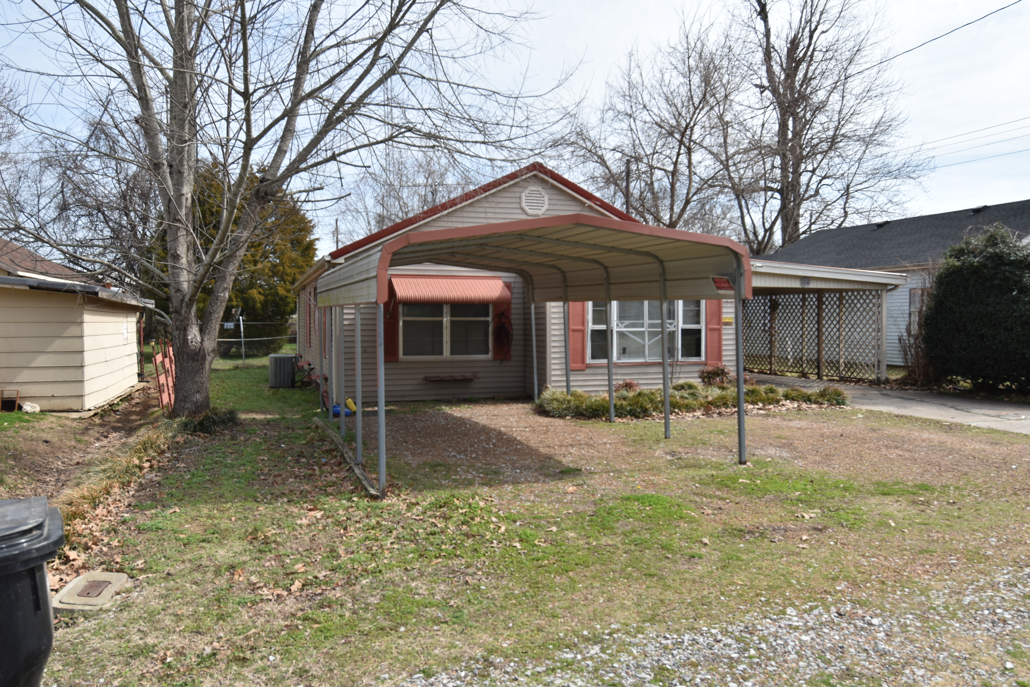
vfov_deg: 50.4
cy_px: 344
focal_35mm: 26
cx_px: 515
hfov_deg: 70.4
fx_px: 730
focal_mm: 17
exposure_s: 1/200
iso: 100
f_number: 9
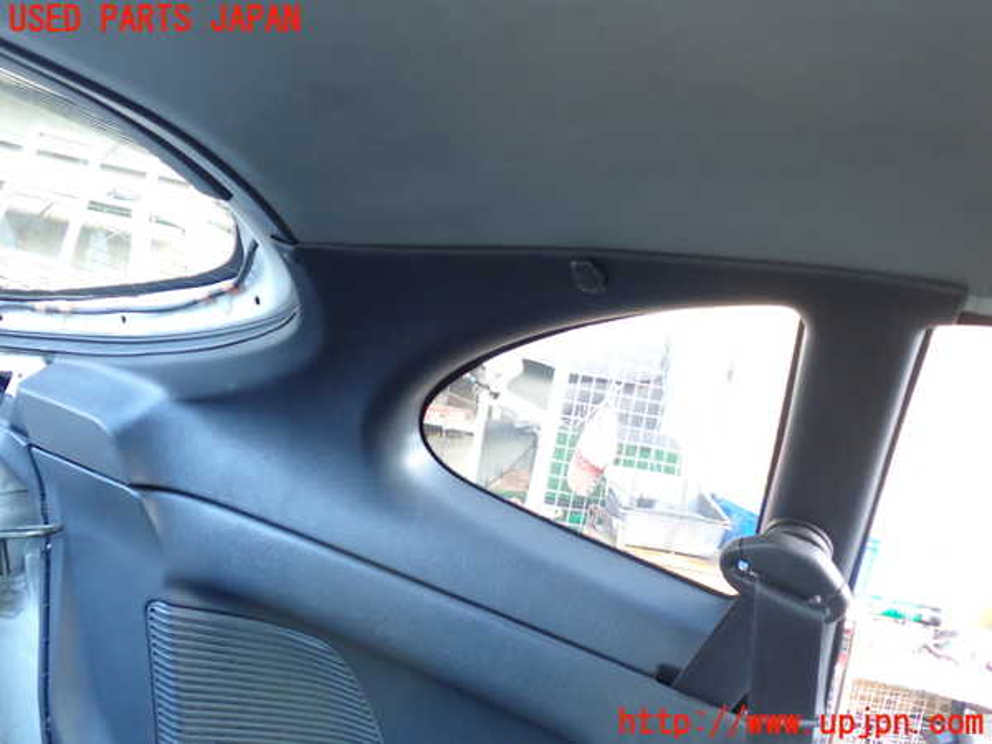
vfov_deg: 46.8
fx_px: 860
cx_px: 496
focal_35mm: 30
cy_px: 372
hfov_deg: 60.0
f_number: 2.3
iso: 200
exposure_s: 1/30
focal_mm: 5.4
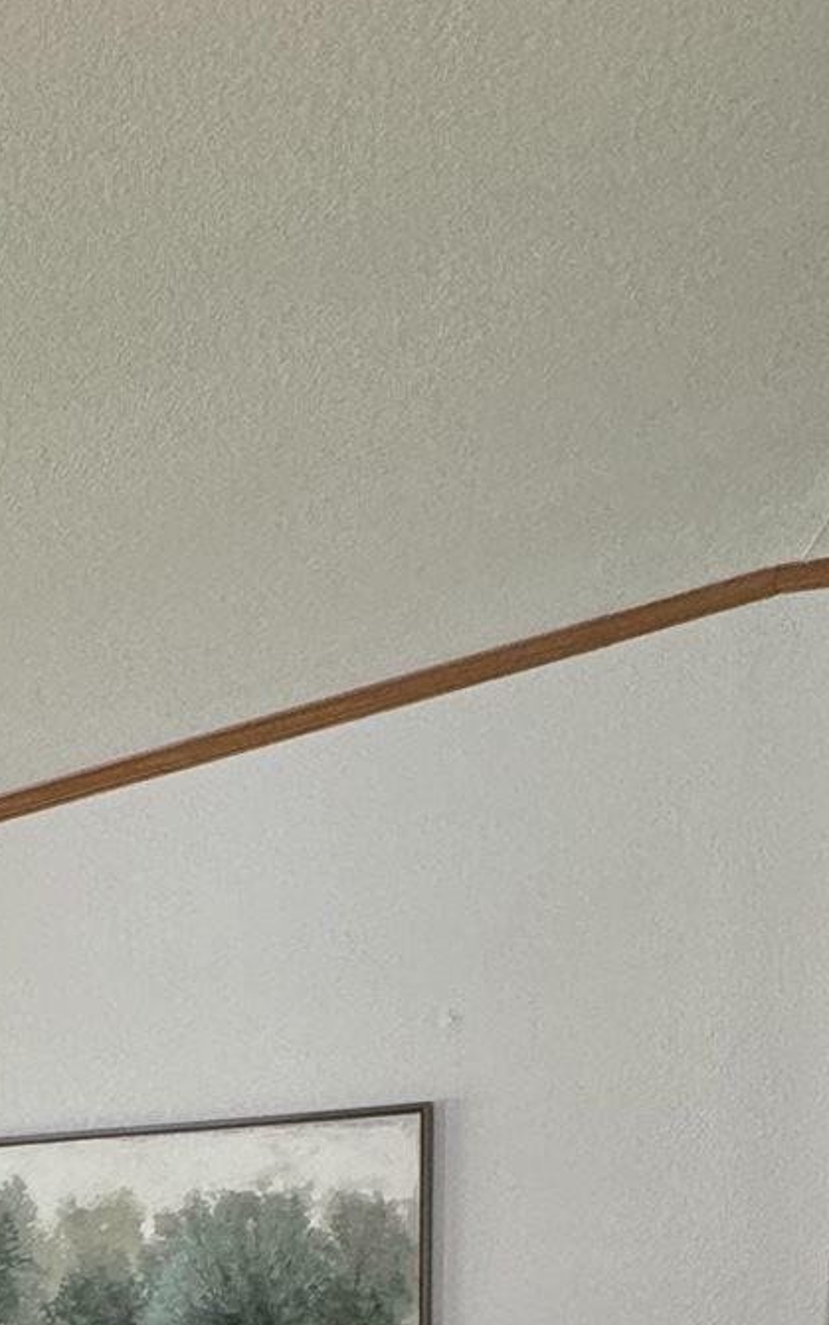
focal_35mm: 51
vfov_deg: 30.4
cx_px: -89
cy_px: 1758
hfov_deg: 23.7
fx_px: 1843
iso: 250
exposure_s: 1/60
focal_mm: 2.22
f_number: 2.2
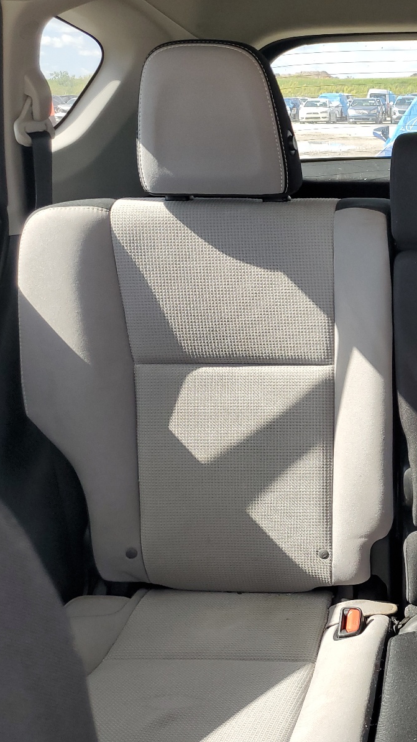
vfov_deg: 52.8
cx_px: 434
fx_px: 747
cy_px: 370
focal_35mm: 38
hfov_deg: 28.9
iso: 59
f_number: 1.5
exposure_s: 1/120
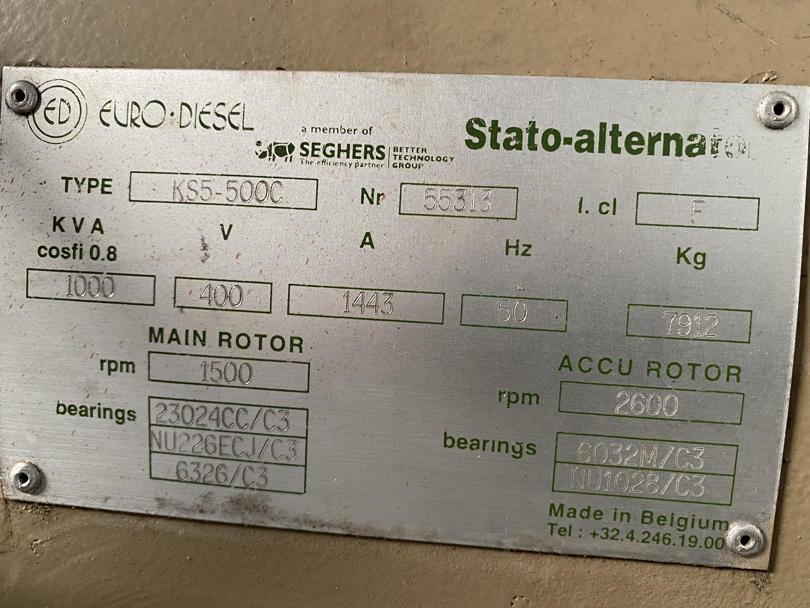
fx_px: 608
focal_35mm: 26
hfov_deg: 67.3
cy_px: 304
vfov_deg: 53.1
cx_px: 405
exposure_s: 1/60
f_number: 1.8
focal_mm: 4.25
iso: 200
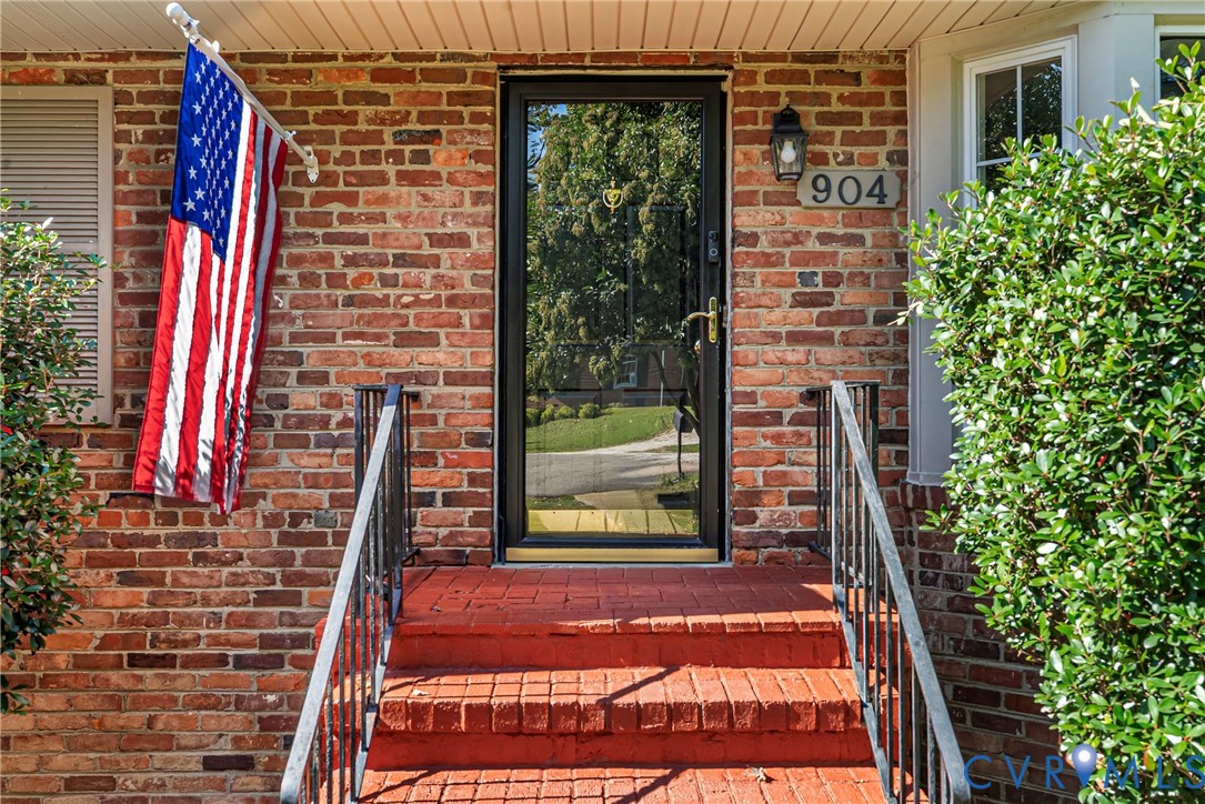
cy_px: 402
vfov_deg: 38.9
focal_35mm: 34
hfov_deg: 55.8
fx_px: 1138
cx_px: 602
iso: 100
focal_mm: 34
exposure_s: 1/25
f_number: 8
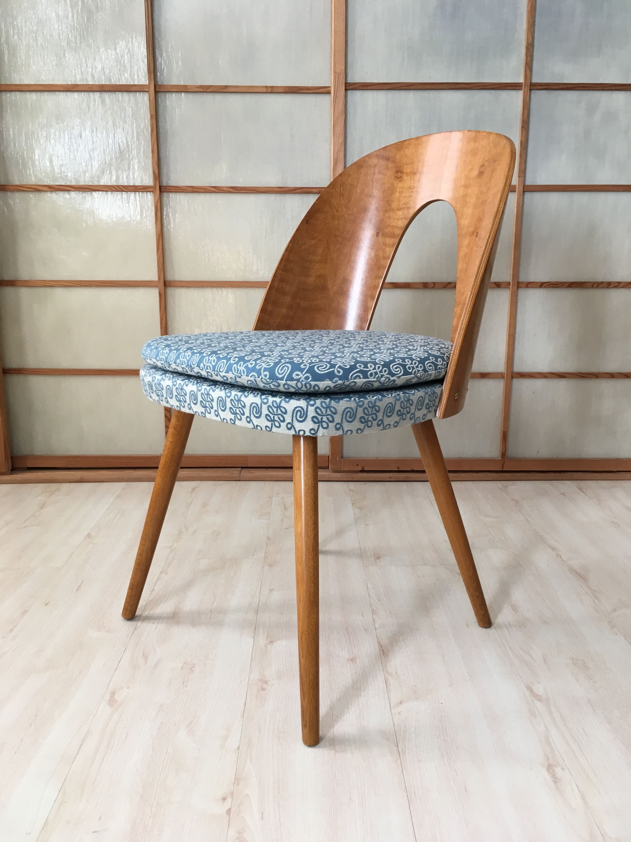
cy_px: 421
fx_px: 705
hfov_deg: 48.2
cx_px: 316
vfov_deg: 61.7
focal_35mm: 29
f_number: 2.2
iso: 40
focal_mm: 4.15
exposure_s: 1/33
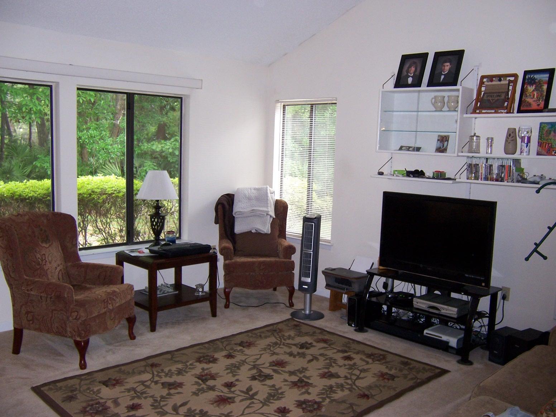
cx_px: 278
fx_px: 530
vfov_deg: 42.9
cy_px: 208
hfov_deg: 55.4
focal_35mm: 33
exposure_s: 1/60
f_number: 2.8
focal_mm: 5.5
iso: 140
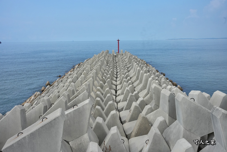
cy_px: 76
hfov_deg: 57.1
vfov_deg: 39.9
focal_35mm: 33
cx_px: 114
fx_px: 209
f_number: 9
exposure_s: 1/2500
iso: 1600
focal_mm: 33.1
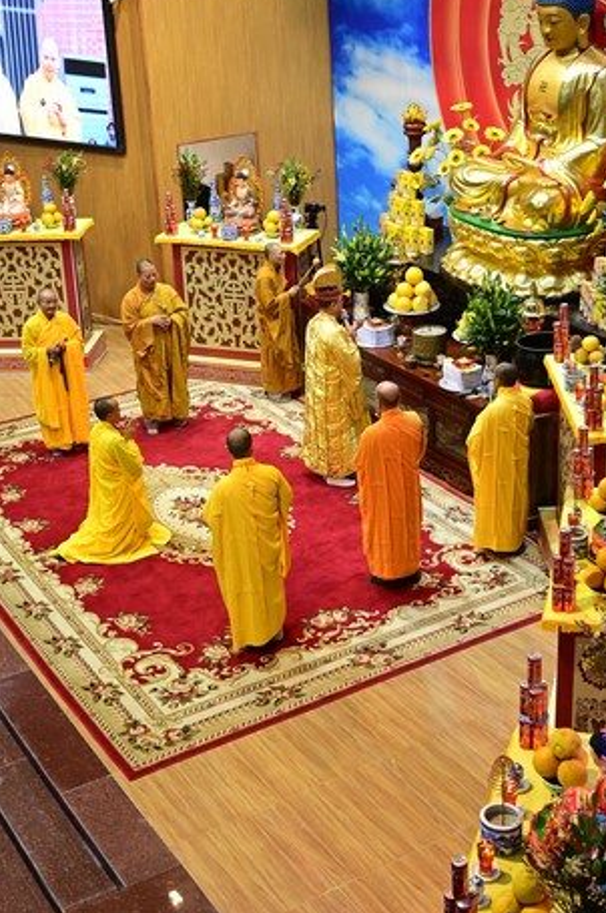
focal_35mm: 50
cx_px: 335
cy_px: 413
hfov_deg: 26.9
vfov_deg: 39.6
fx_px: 1266
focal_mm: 35
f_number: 5.6
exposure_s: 1/160
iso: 4000
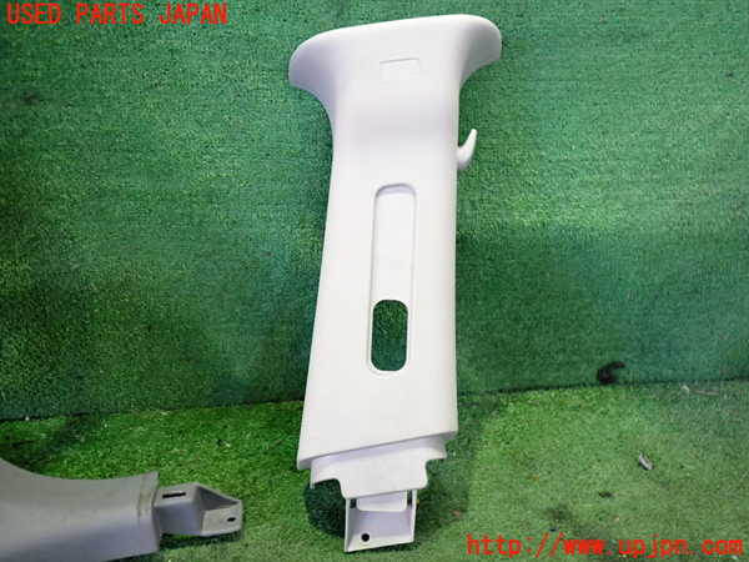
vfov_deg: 46.8
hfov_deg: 60.0
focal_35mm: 30
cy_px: 281
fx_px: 649
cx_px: 374
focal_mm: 5.4
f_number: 2.3
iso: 500
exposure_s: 1/30
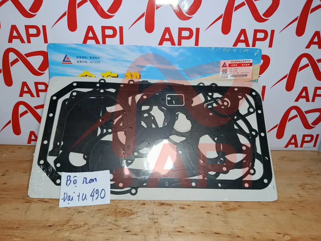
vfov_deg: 56.8
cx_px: 160
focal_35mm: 24
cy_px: 120
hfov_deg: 71.6
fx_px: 223
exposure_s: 1/100
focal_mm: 5.24
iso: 207
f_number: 1.7
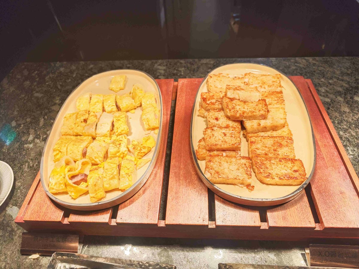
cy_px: 134
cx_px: 180
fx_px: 239
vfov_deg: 58.9
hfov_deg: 73.9
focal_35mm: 23
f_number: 2
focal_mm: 8.72
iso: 200
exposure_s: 1/121
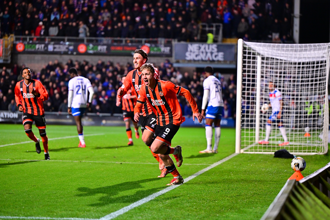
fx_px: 1237
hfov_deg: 15.2
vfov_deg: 10.2
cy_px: 110
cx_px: 165
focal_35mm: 135
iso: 1400
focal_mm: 135
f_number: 2.8
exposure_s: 1/1000
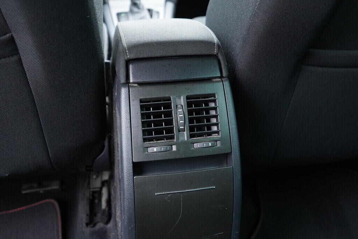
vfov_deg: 36.9
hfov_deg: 53.1
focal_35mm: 36
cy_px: 120
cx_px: 179
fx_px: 358
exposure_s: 1/40
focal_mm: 24
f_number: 2.8
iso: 1000
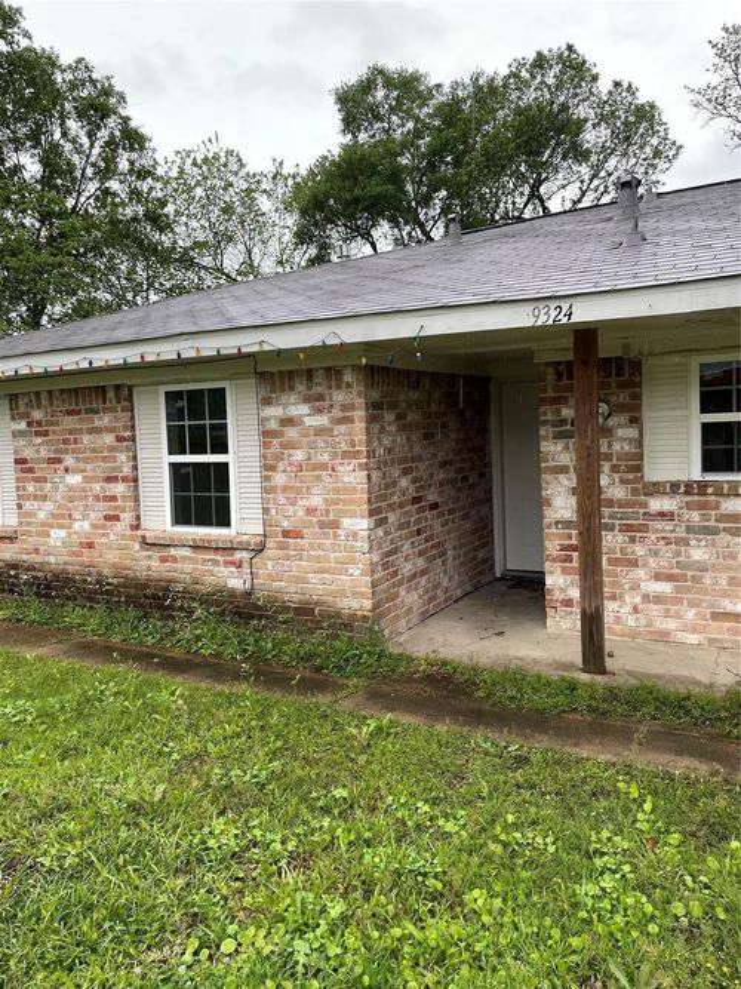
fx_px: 742
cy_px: 494
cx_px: 370
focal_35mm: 26
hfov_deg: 53.0
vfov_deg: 67.3
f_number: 1.6
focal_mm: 4.2
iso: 32
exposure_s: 1/231
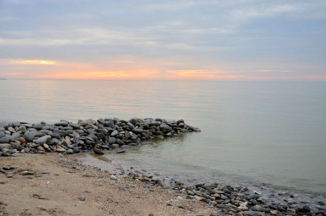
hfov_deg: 43.7
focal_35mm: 45
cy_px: 108
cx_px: 163
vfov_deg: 29.7
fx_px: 407
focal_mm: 30
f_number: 5.6
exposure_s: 1/125
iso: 200
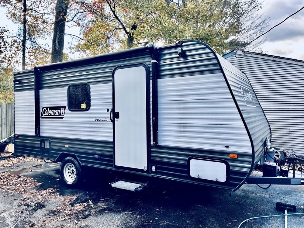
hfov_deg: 67.3
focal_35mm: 26
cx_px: 152
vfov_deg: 53.1
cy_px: 114
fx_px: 228
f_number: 1.5
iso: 50
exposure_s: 1/365
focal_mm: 5.7
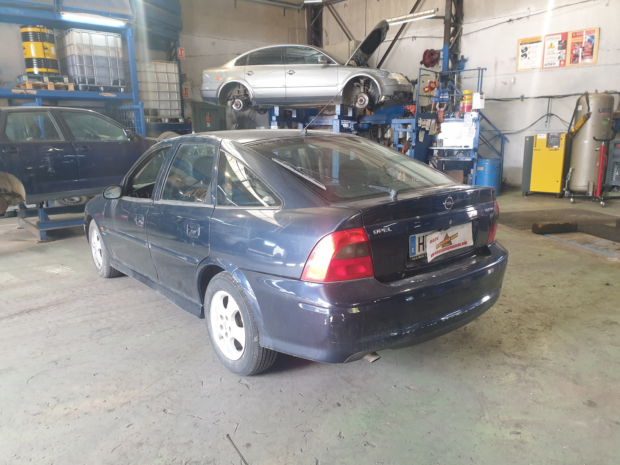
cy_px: 232
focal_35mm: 26
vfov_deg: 53.1
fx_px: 466
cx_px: 310
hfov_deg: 67.3
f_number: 2.4
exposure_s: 1/50
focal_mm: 4.3
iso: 250
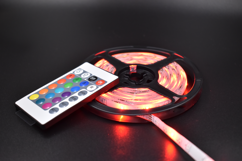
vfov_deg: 26.5
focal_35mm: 51
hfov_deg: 38.9
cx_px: 121
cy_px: 80
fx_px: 343
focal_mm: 34
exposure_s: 1/30
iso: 800
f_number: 4.5
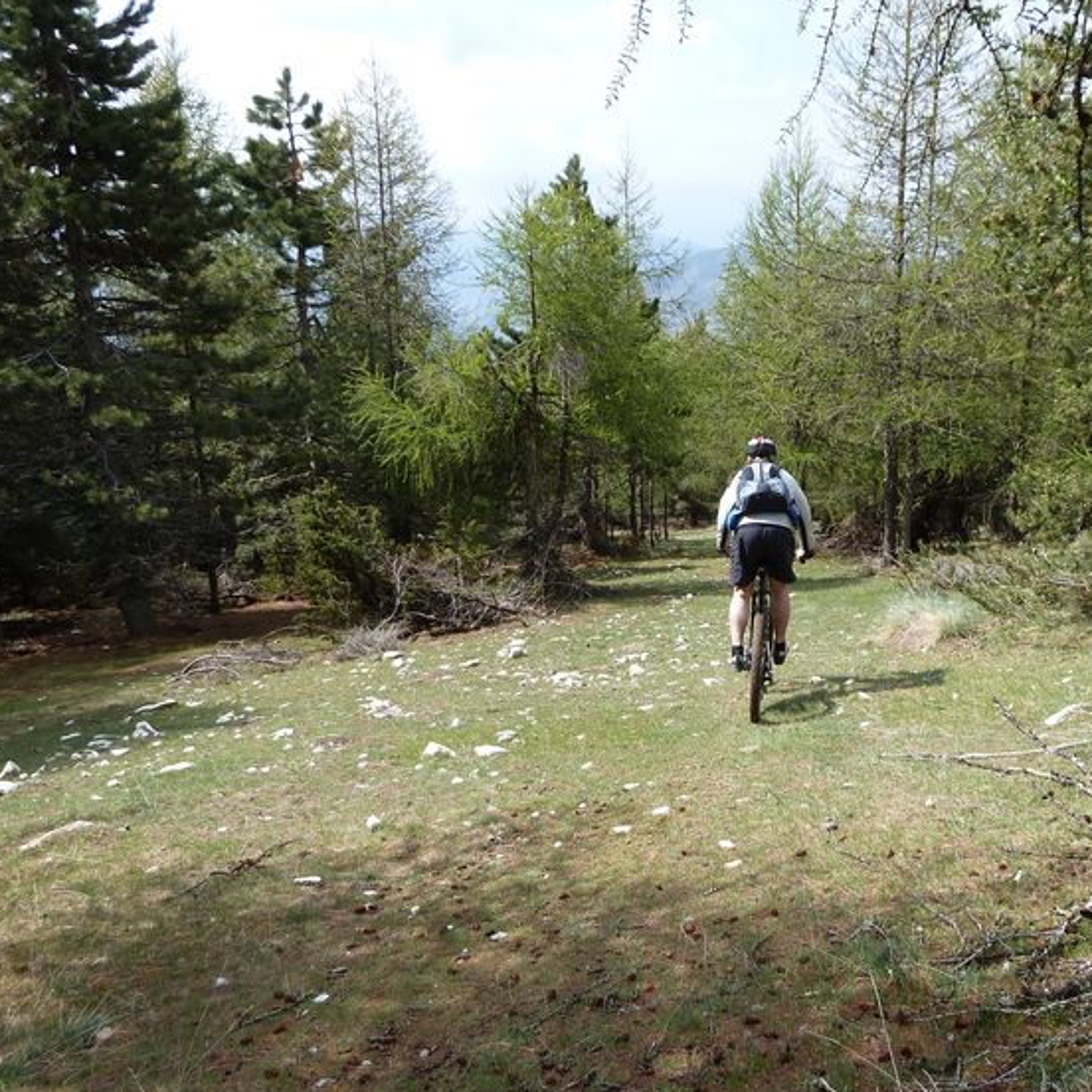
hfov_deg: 50.4
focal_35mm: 32
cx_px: 700
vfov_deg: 51.1
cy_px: 586
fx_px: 1142
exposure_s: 1/320
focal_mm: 4.1
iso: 80
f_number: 4
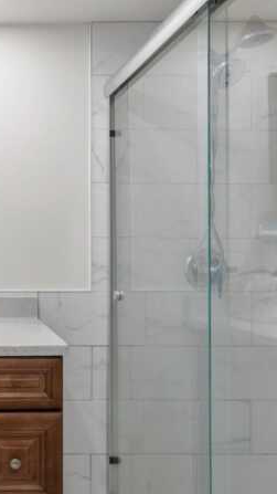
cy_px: 253
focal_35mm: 36
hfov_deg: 28.7
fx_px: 471
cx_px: -50
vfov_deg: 55.3
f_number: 9
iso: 100
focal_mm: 10
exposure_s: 1.3
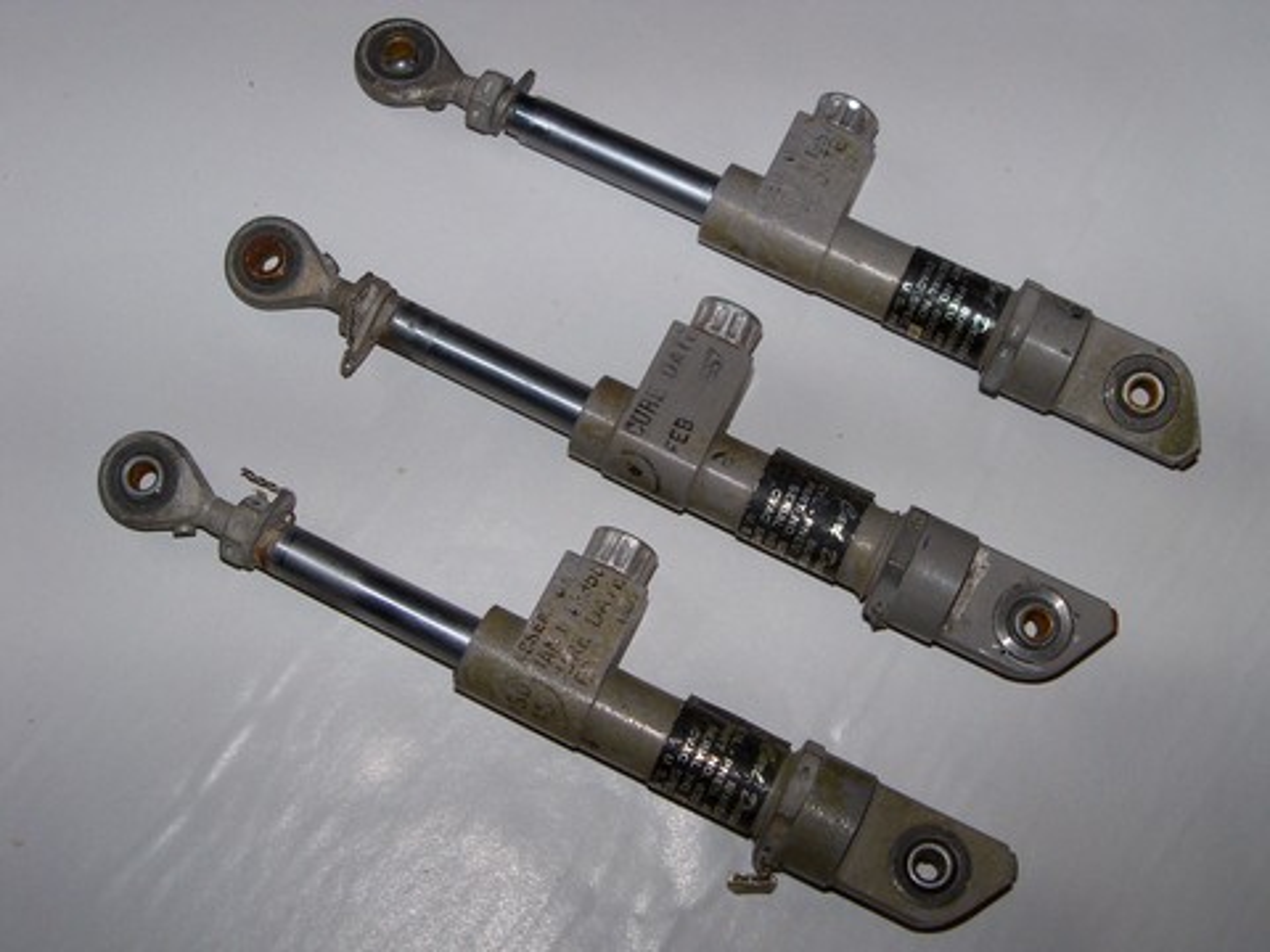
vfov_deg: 29.1
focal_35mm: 50
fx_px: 1834
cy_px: 476
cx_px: 635
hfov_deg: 38.2
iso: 100
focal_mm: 8.8
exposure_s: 1/125
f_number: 3.8
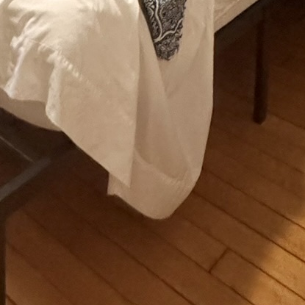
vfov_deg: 20.0
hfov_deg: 26.6
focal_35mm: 61
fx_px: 608
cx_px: 0
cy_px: -250
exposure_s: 1/60
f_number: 2.2
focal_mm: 2.22
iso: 1250
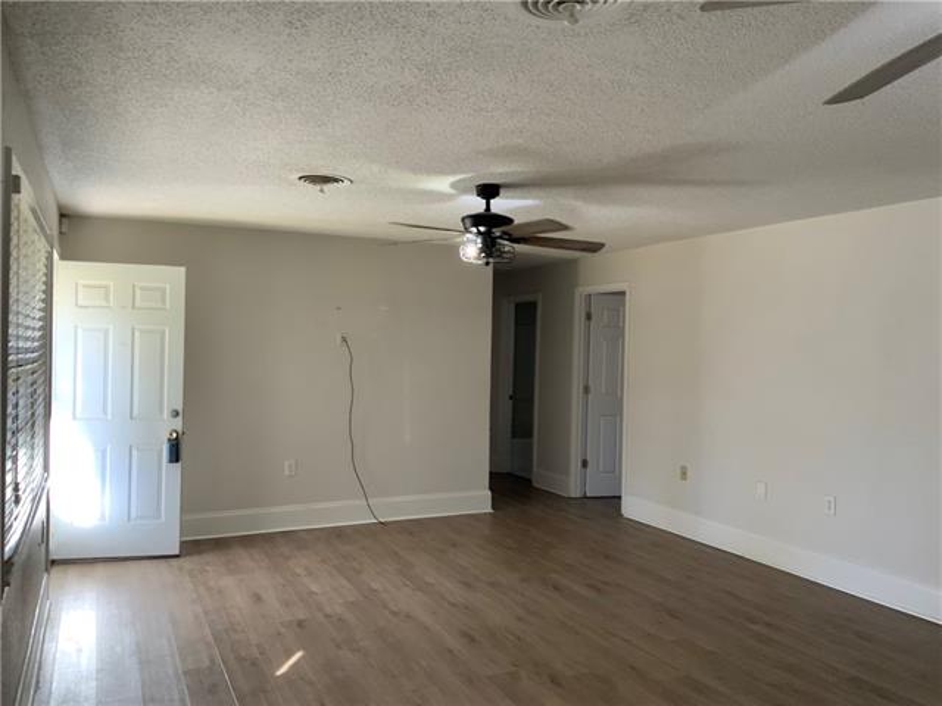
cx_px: 471
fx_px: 789
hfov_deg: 61.7
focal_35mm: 29
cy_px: 353
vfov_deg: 48.2
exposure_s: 1/60
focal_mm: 3
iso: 80
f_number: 1.8
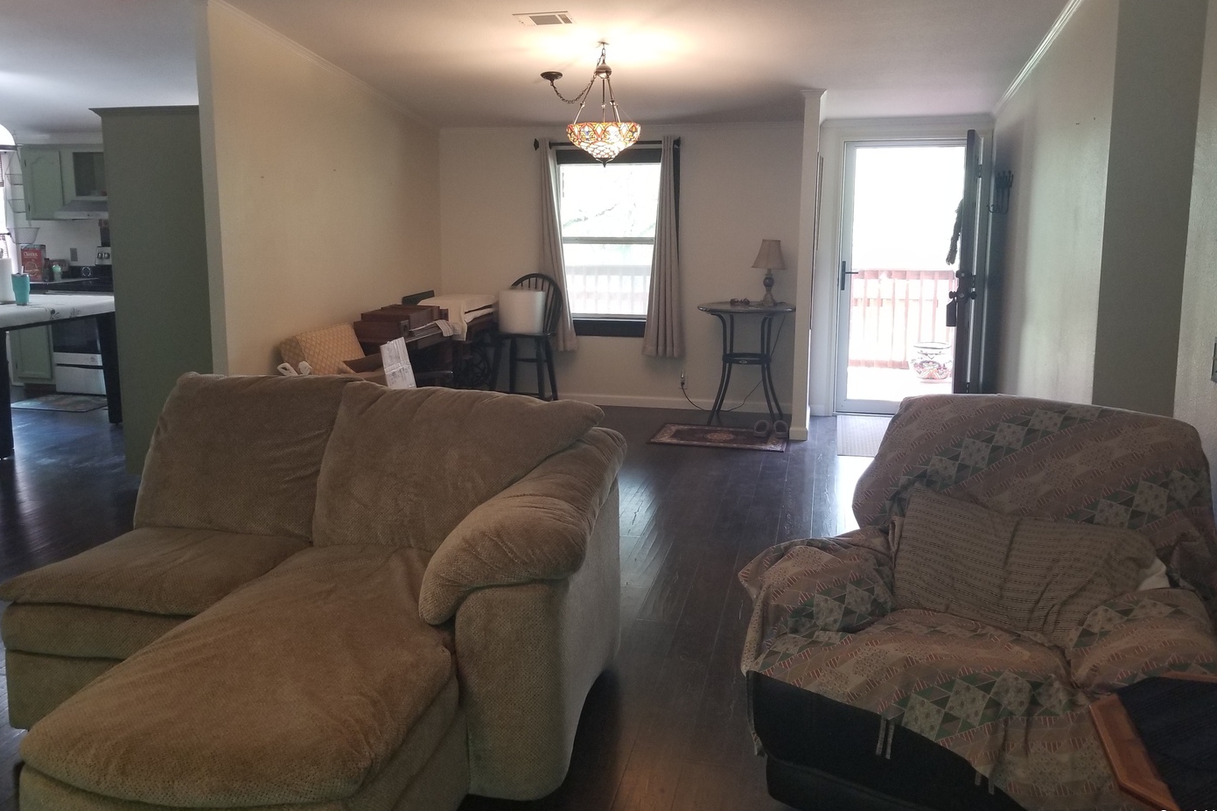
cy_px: 363
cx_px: 622
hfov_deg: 65.5
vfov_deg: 46.3
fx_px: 946
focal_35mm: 28
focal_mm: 4.25
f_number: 1.7
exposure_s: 1/30
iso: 160
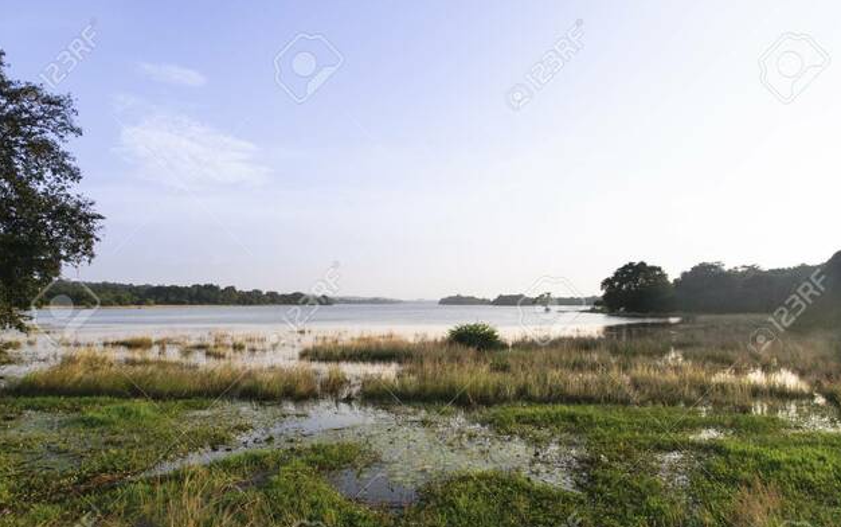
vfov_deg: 46.8
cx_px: 425
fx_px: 608
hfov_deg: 69.3
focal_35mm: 27
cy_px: 283
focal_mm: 17
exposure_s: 1/250
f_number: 10
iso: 200
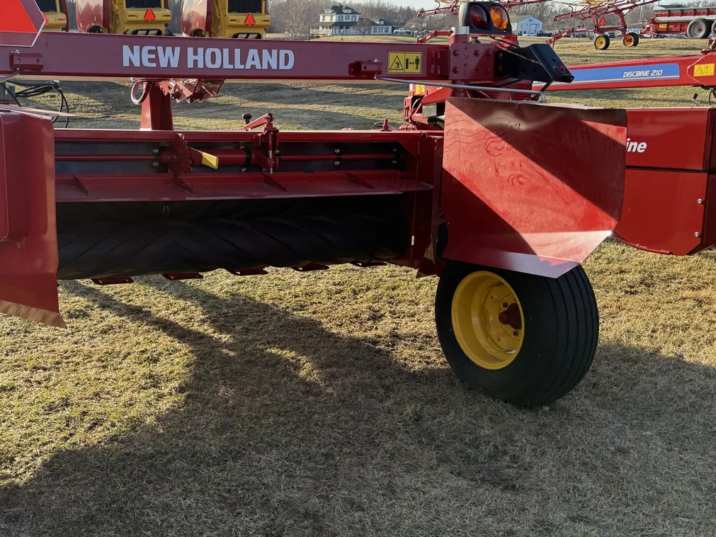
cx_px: 195
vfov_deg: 37.7
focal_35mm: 38
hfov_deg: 47.5
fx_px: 786
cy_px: 260
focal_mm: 6.76
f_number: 1.78
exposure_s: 1/1464
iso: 100
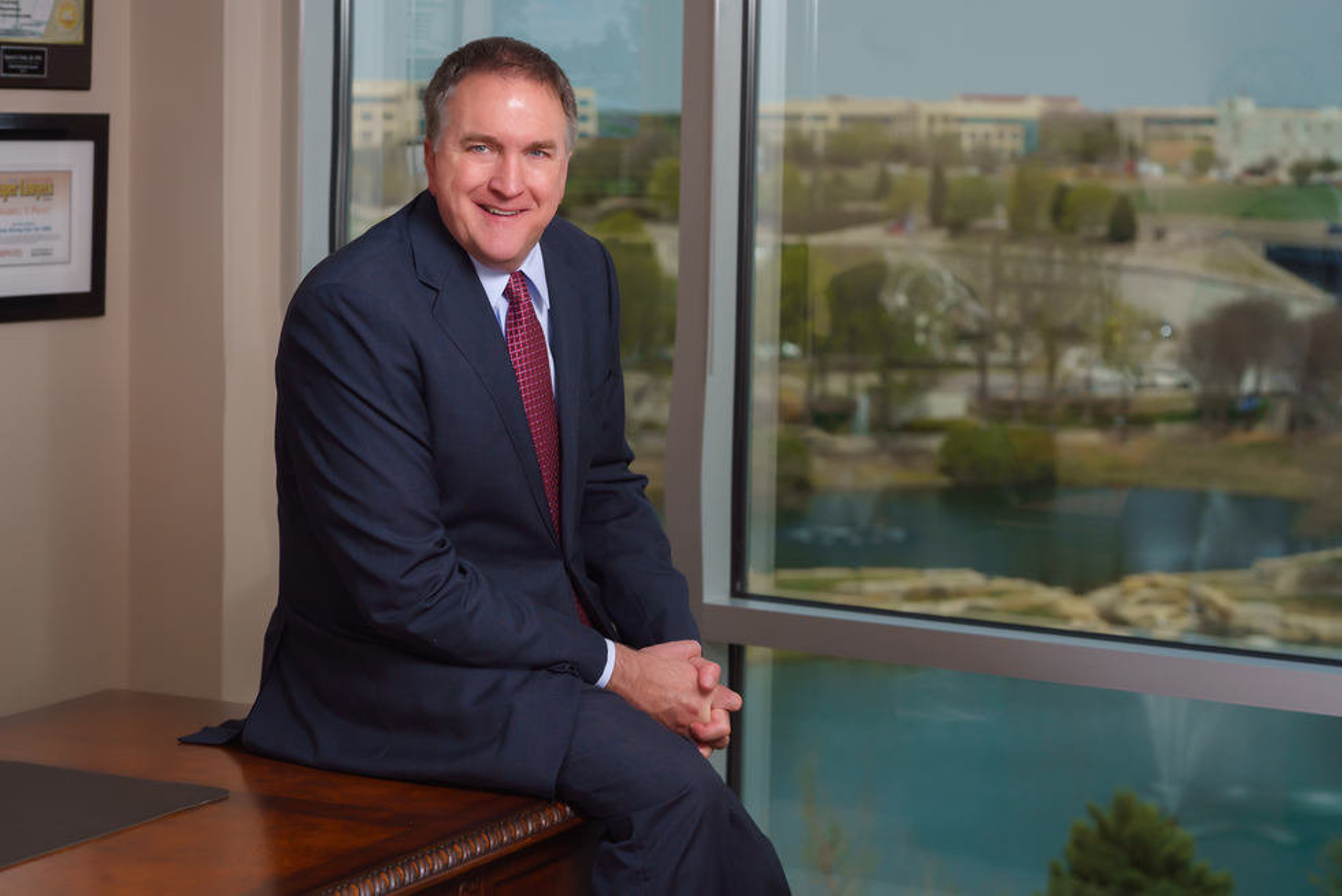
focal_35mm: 85
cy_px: 448
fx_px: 3169
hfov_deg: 23.9
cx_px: 671
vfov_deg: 16.1
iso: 400
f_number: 5.6
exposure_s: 1/1600
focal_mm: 85
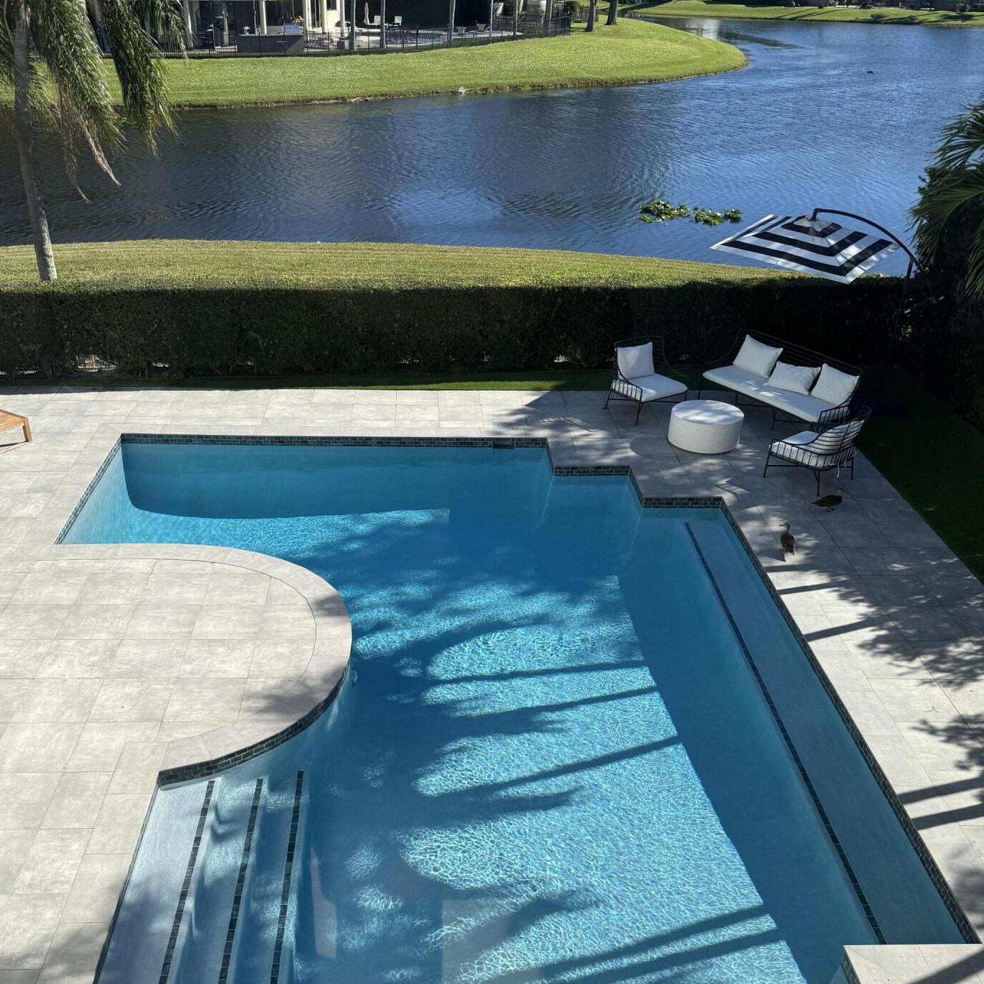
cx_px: 446
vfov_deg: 51.9
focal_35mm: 31
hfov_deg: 52.5
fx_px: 997
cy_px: 625
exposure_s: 1/2105
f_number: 1.78
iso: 80
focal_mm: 6.86
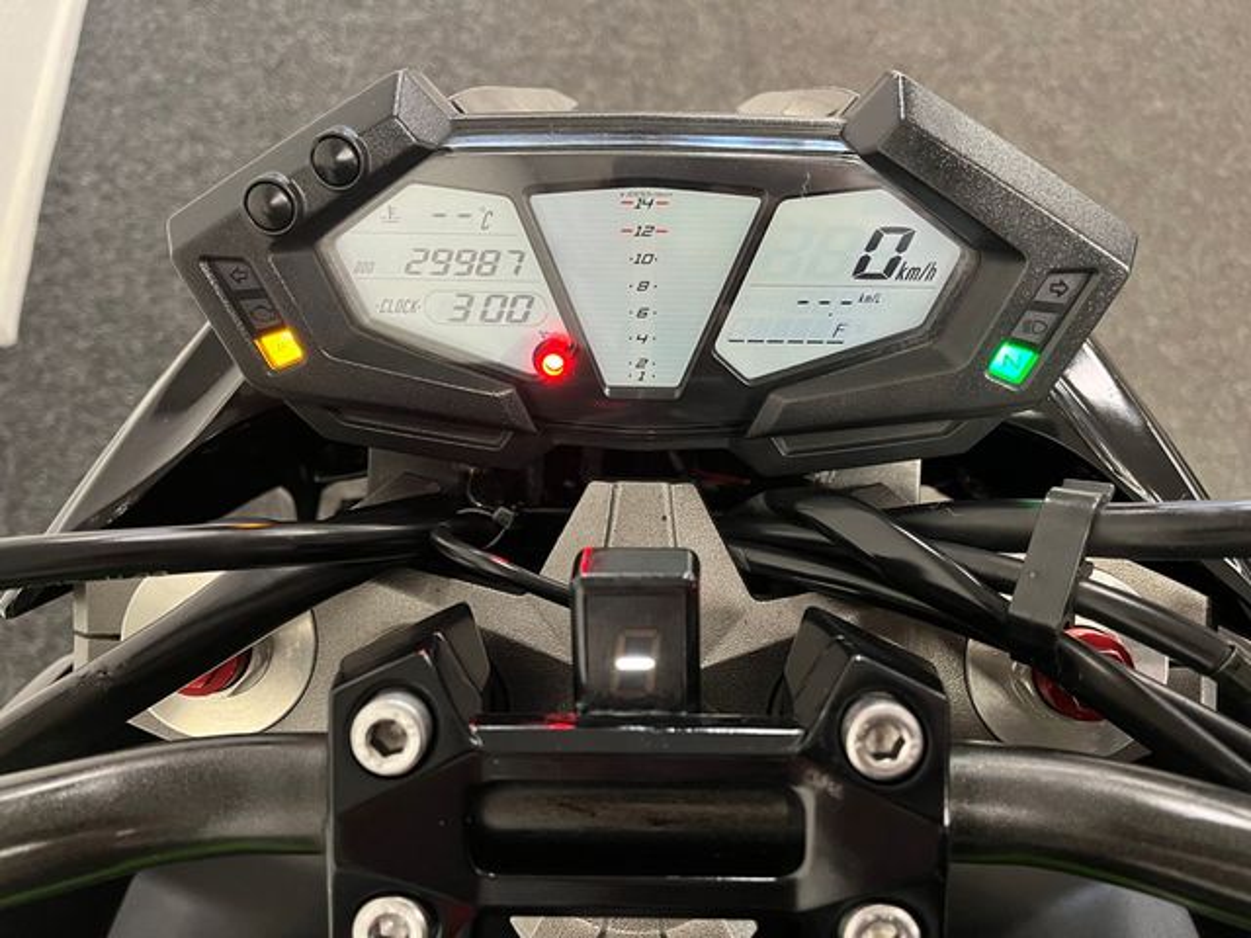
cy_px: 469
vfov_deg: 53.1
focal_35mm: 26
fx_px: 940
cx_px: 626
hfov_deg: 67.3
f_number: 1.6
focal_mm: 5.1
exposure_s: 1/44
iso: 200
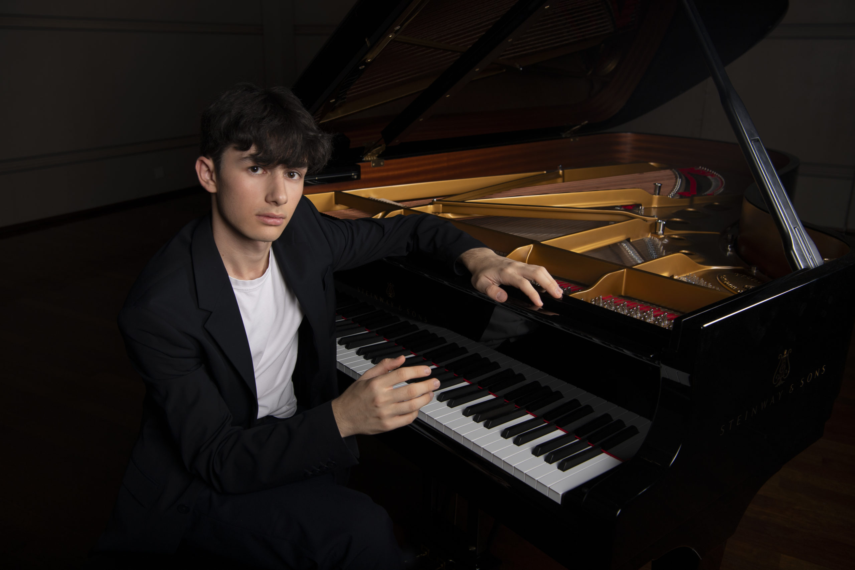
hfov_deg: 58.7
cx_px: 428
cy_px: 285
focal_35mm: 32
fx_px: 760
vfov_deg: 41.1
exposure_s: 1/250
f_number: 5.6
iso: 200
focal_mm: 32
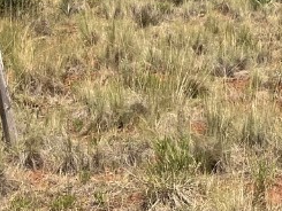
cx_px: 570
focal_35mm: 117
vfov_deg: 12.3
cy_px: -53
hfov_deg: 14.1
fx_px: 954
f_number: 1.8
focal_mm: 3.99
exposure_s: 1/2667
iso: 32
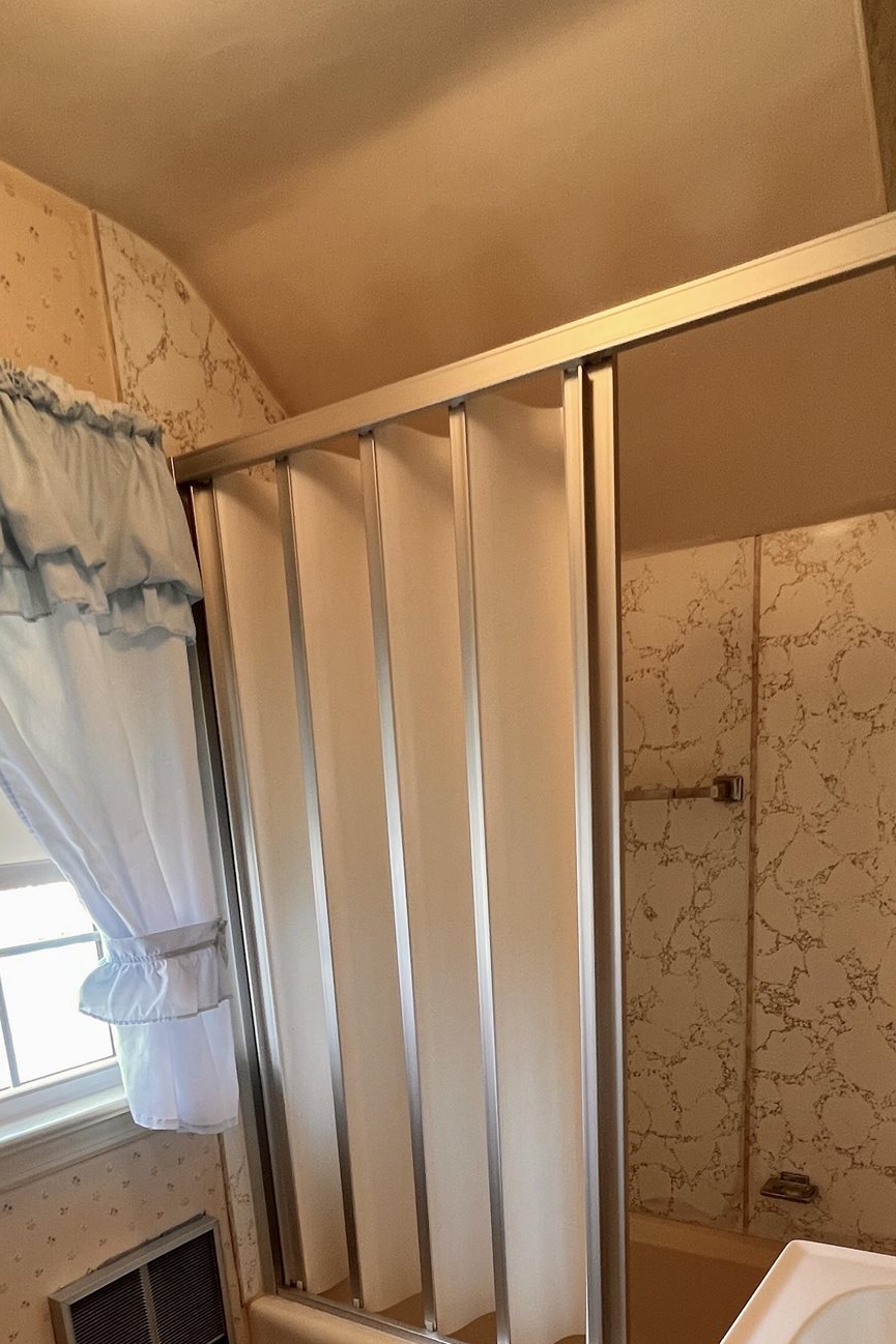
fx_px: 896
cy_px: 1044
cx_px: 463
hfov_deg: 53.1
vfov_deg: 67.9
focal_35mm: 24
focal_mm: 1.57
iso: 125
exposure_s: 1/60
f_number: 1.8
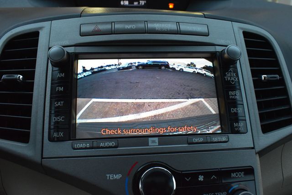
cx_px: 146
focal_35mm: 30
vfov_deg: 43.6
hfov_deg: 62.0
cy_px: 98
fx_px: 243
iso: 2500
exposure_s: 1/60
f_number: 8
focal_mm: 20
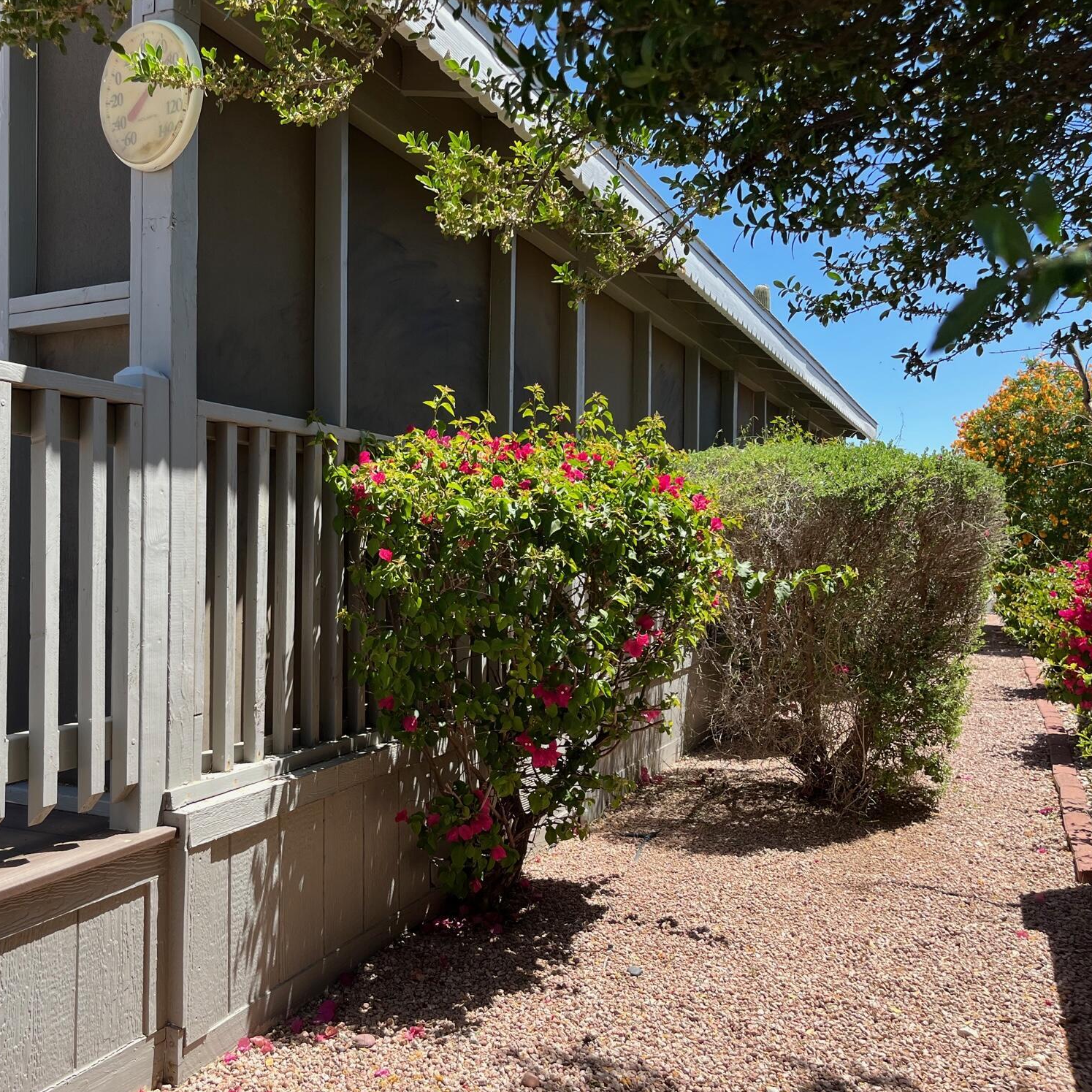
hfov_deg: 51.9
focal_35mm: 31
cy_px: 550
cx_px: 405
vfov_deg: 52.5
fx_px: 1106
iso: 50
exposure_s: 1/1389
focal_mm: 5.1
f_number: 1.6
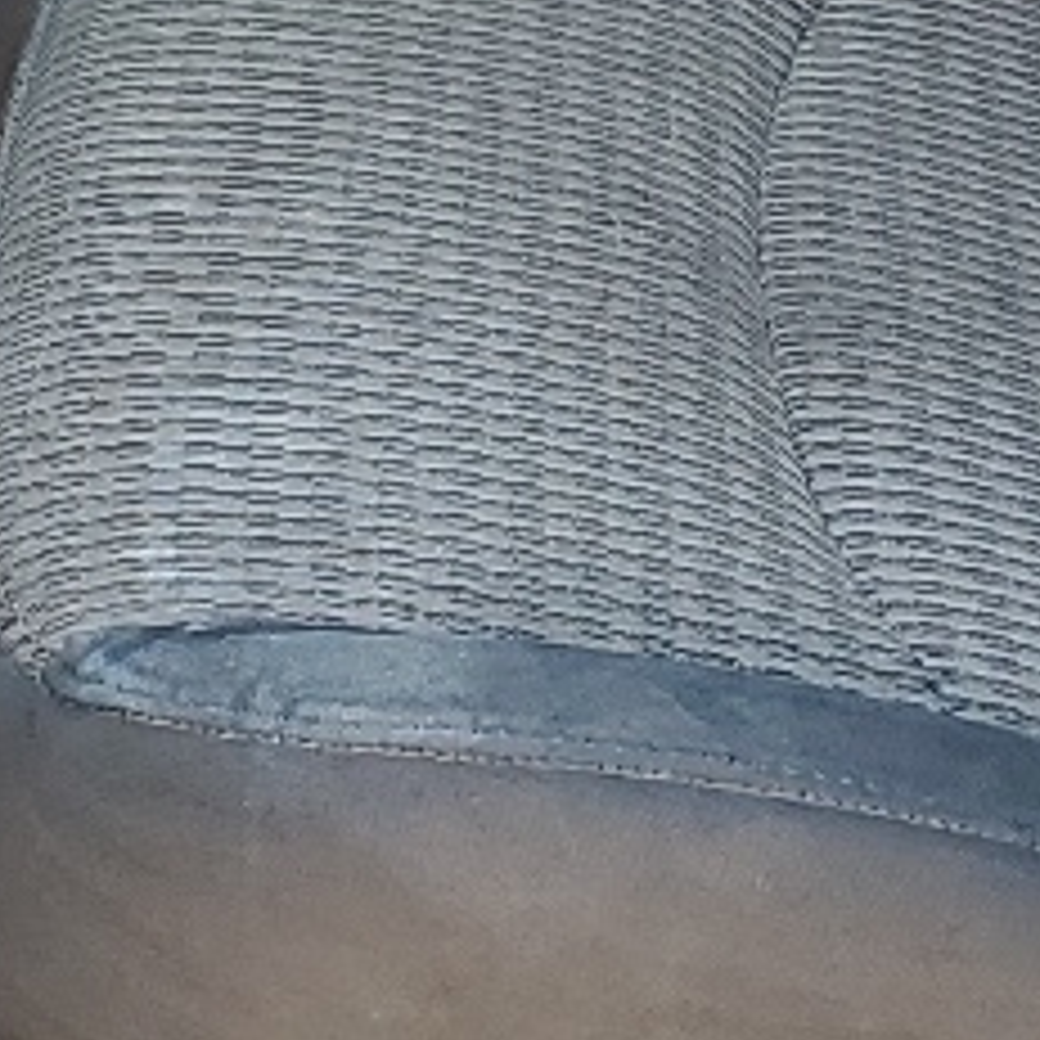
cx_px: 806
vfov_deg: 10.4
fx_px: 5405
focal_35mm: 159
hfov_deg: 11.0
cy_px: -752
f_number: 1.5
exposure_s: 1/238
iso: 50
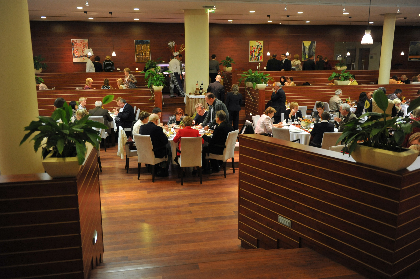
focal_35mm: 32
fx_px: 373
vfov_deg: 41.1
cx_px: 210
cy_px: 140
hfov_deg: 58.7
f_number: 2.8
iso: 2000
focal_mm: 32
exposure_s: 1/125
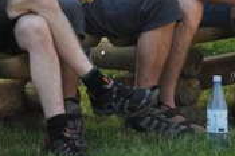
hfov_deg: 4.6
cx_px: 38
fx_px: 2919
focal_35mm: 448
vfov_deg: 3.0
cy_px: -110
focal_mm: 66
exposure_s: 1/200
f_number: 9
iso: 200
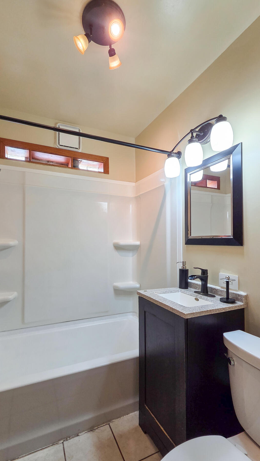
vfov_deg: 103.0
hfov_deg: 70.5
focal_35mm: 15
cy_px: 226
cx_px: 124
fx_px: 184
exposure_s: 1/120
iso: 125
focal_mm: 2.2
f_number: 2.2
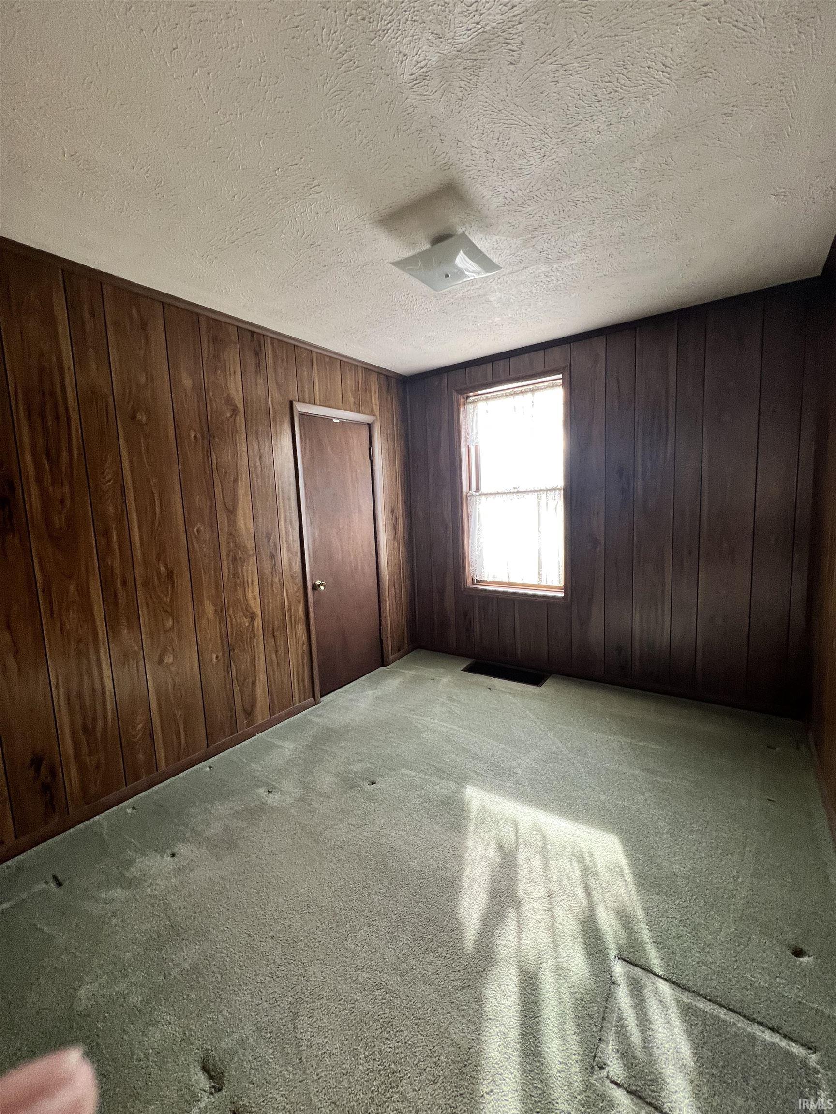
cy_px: 557
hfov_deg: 89.9
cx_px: 418
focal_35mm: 13
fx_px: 419
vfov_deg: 106.2
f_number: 1.8
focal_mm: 1.57
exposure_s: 1/60
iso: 160
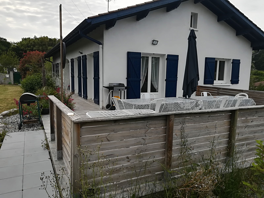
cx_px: 132
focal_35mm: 26
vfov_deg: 53.1
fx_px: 198
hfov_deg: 67.3
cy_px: 99
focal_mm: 3.83
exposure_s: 1/313
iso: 50
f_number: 2.2
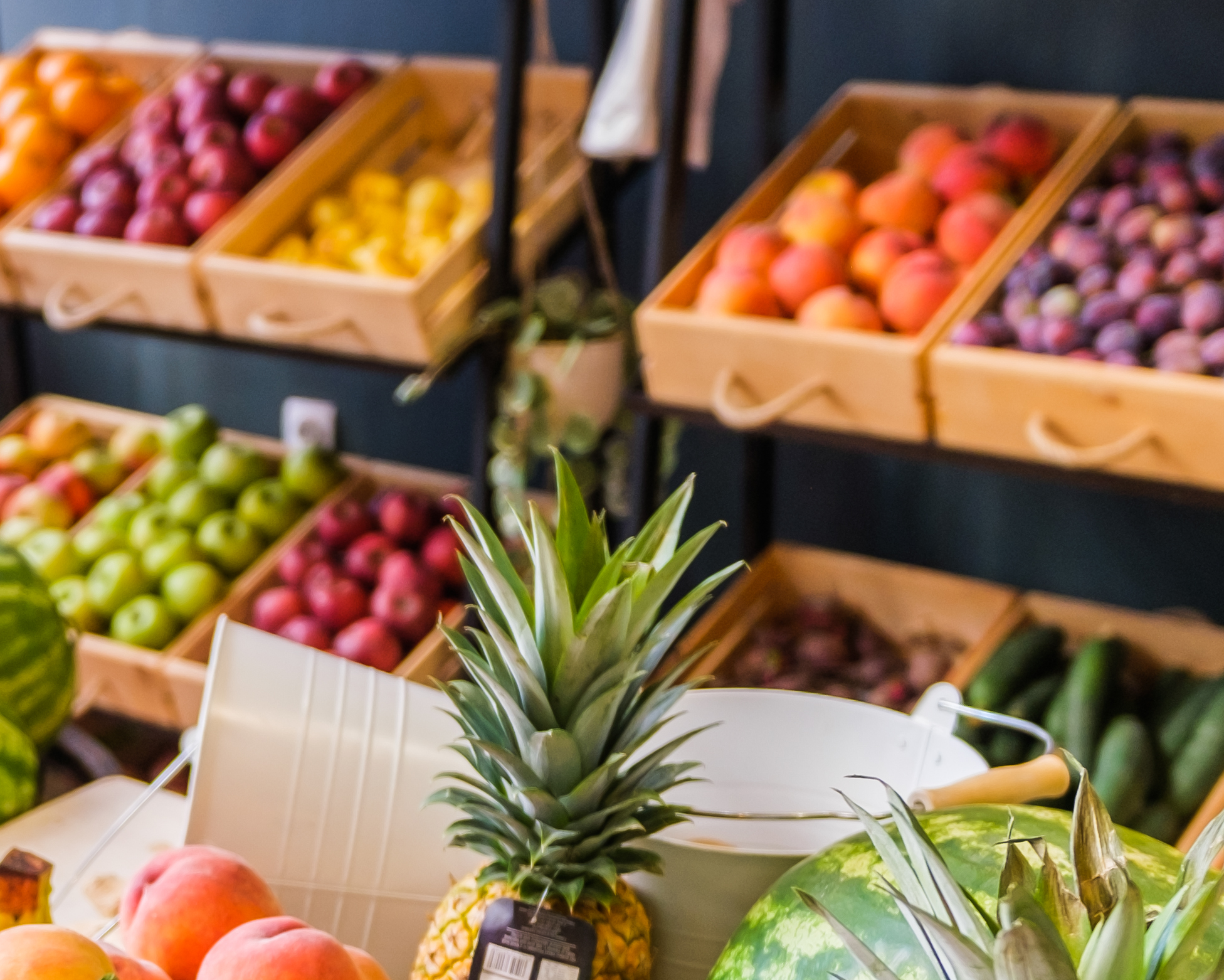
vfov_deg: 25.0
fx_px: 2174
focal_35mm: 60
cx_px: 152
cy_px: 777
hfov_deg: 30.2
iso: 200
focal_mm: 13
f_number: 1.6
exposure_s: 1/100
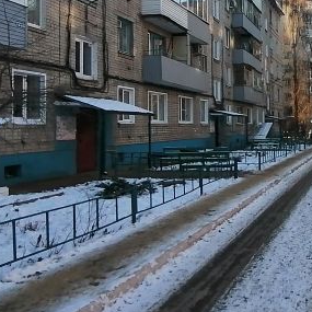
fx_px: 438
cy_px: 107
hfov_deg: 35.6
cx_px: 309
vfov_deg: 38.8
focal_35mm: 43
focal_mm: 1.78
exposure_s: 1/329
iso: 50
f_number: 2.4
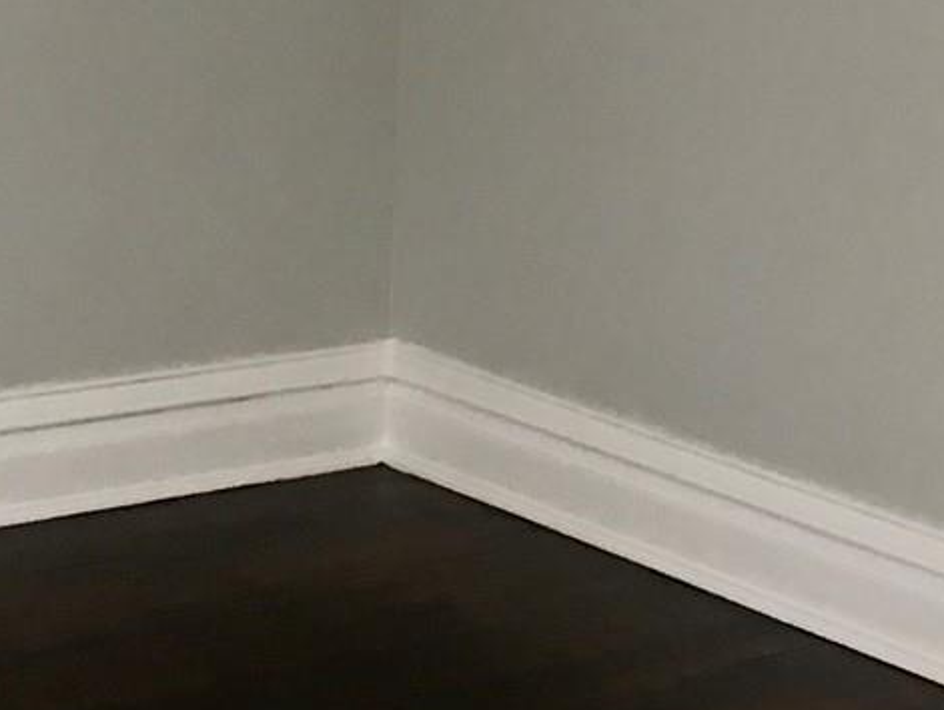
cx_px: 473
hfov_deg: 15.6
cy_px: -168
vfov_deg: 11.5
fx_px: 3439
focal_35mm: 126
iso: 25
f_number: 2.2
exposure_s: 1/40
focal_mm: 4.15
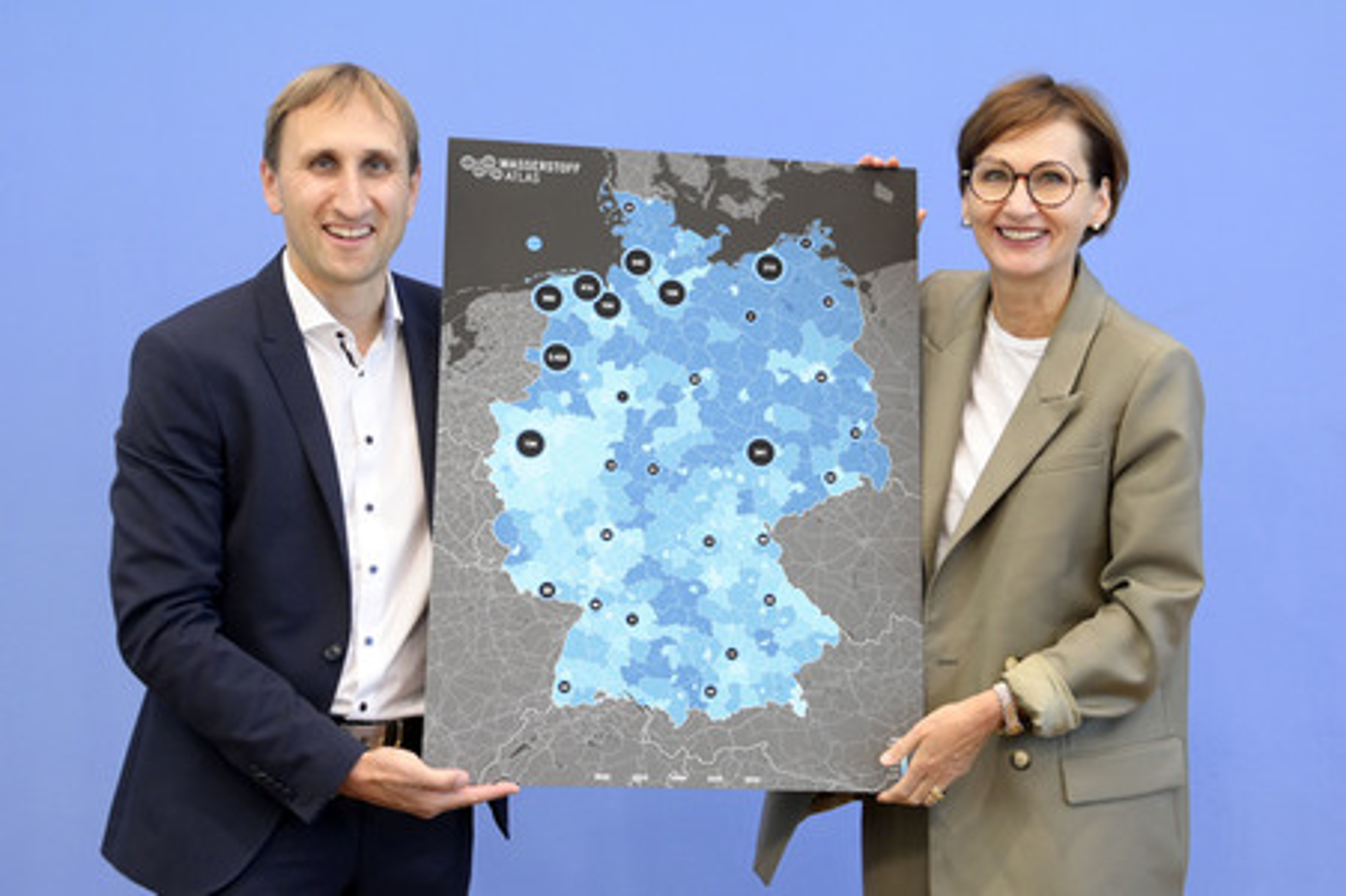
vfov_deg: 24.2
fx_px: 2092
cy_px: 448
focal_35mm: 56
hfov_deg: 35.7
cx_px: 673
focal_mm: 56
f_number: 5.6
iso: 5000
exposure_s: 1/320
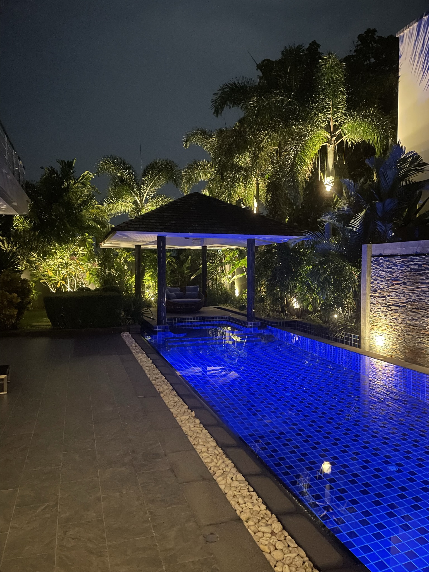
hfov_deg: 53.1
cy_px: 286
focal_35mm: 26
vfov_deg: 67.3
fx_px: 430
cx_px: 214
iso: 1000
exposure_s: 1/8
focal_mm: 4.2
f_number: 1.6
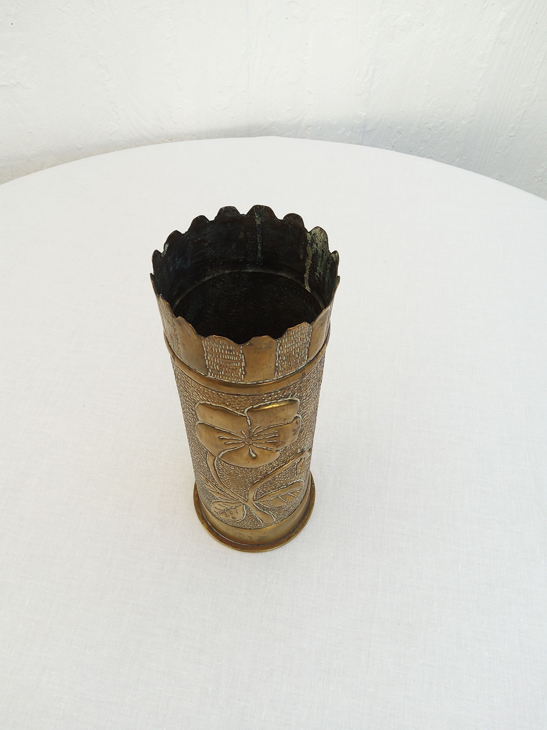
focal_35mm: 26
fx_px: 548
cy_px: 365
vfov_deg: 67.3
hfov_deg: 53.1
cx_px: 274
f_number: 2
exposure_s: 1/318
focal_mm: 3.08
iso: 40
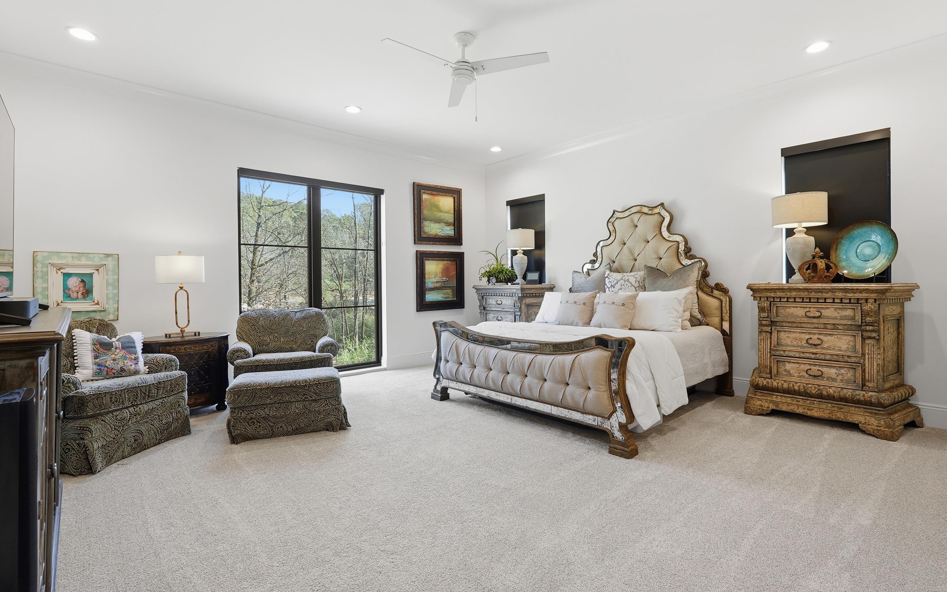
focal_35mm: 17
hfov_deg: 94.3
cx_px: 490
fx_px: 439
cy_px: 284
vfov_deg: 68.0
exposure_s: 1/30
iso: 250
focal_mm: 16
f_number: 9
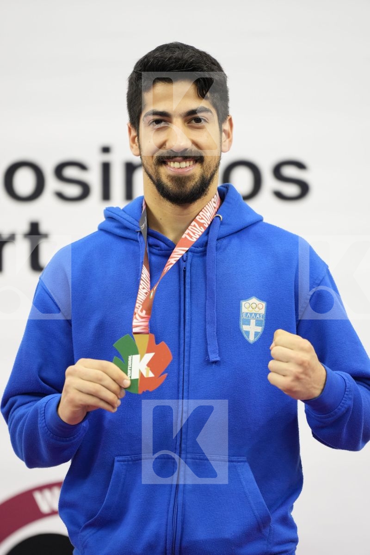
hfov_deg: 7.0
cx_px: 185
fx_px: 3037
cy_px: 278
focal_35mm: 197
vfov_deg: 10.4
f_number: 2.8
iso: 1600
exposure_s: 1/250
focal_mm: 197
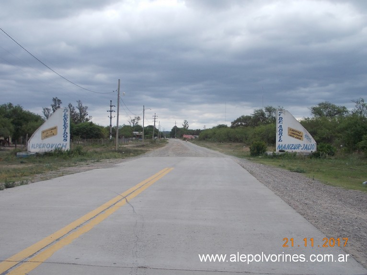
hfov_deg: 43.9
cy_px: 138
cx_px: 184
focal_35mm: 43
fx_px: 456
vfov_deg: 33.6
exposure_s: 1/200
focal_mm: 6.1
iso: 80
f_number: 6.5
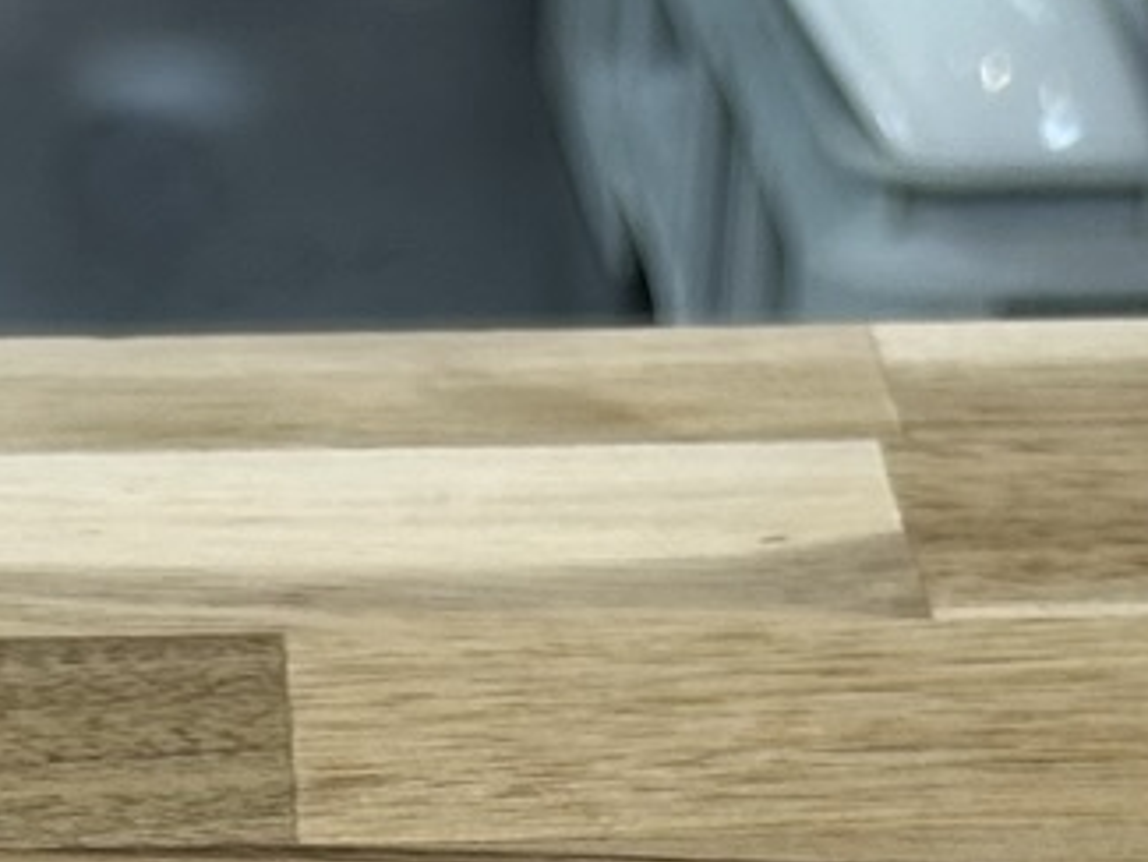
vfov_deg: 8.5
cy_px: 2053
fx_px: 5308
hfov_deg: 12.3
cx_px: 247
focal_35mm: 160
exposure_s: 1/100
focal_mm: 5.7
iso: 64
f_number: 1.5
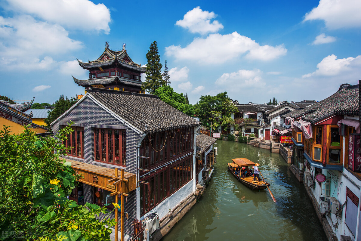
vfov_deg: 62.0
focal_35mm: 20
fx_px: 201
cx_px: 180
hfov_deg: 84.0
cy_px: 120
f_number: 8
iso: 100
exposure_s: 1/250
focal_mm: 20
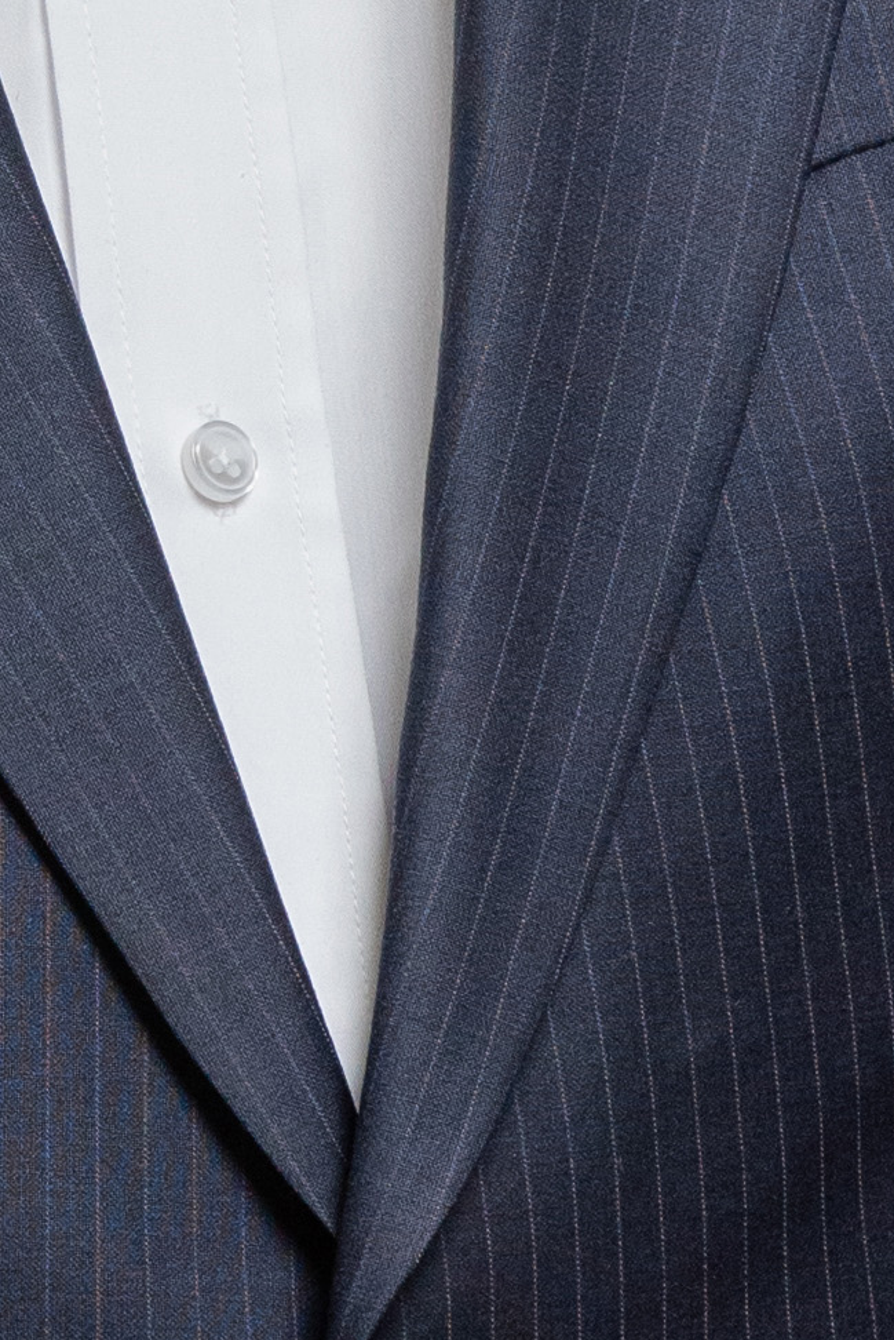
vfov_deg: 1.4
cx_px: -375
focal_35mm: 1438
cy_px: -55
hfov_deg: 1.0
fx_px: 53504
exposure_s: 1/125
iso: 800
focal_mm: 190
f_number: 5
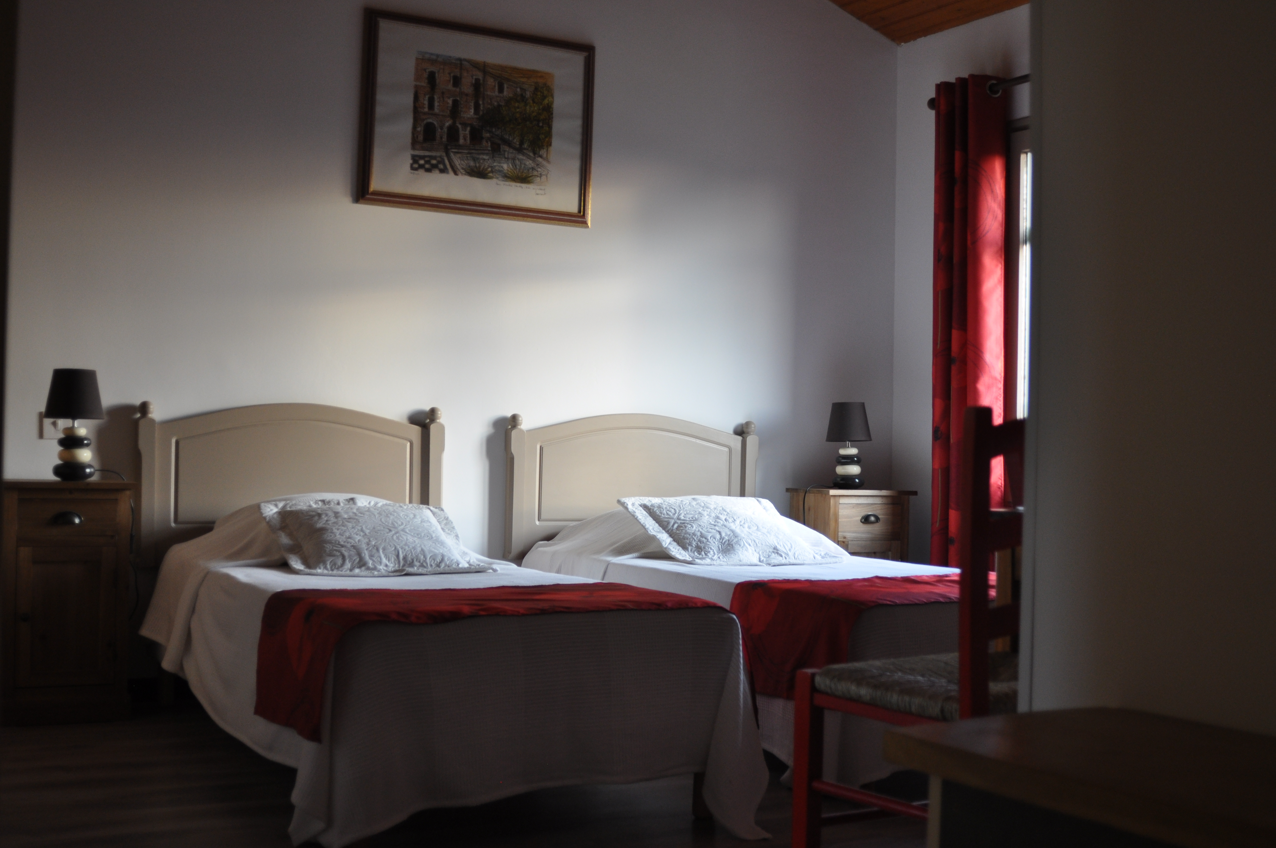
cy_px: 424
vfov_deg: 31.8
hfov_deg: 46.4
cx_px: 638
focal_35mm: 42
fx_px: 1487
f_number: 3.5
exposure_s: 1/50
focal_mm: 28
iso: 400
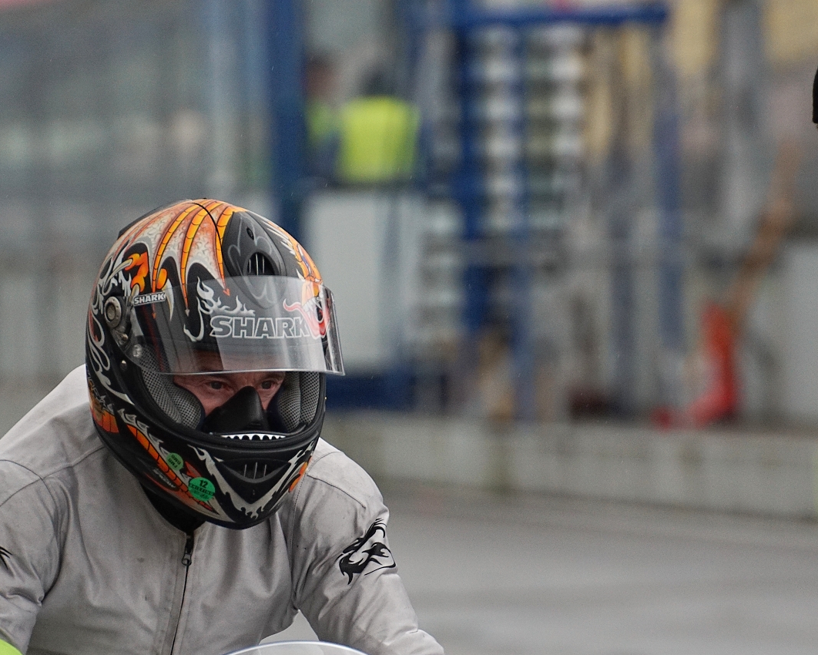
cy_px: 328
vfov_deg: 3.7
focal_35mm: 424
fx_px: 10267
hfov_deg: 4.6
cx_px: 403
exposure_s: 1/640
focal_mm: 250
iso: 800
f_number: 6.3
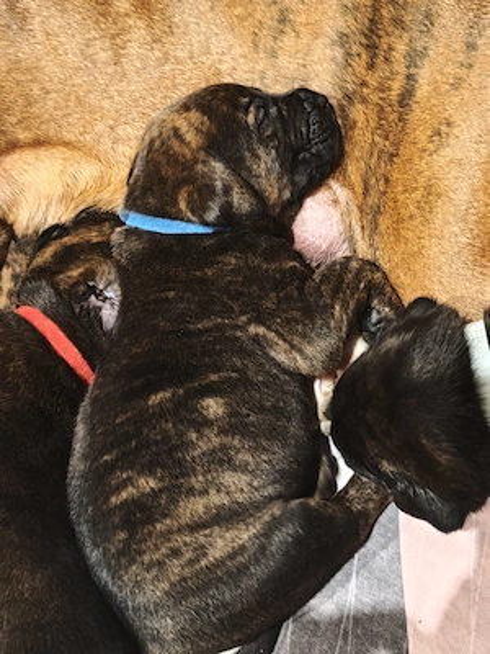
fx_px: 868
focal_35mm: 46
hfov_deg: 31.5
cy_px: 327
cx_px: 245
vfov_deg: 41.2
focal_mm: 8.72
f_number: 1.63
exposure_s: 1/25
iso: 8000
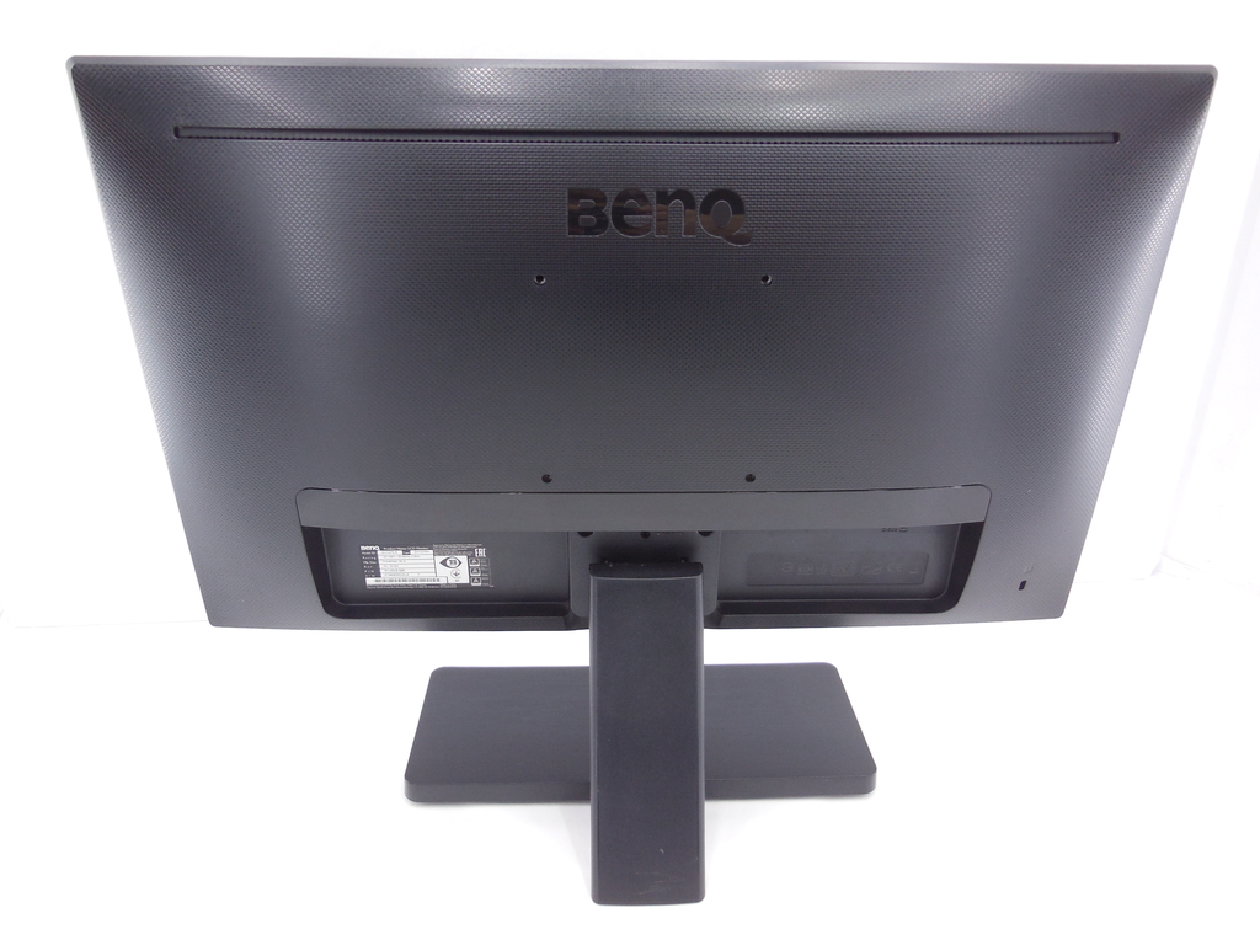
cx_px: 630
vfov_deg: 54.9
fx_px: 910
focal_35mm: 25
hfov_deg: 69.4
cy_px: 472
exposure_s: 1/40
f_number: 3.1
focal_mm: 4.5
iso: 125
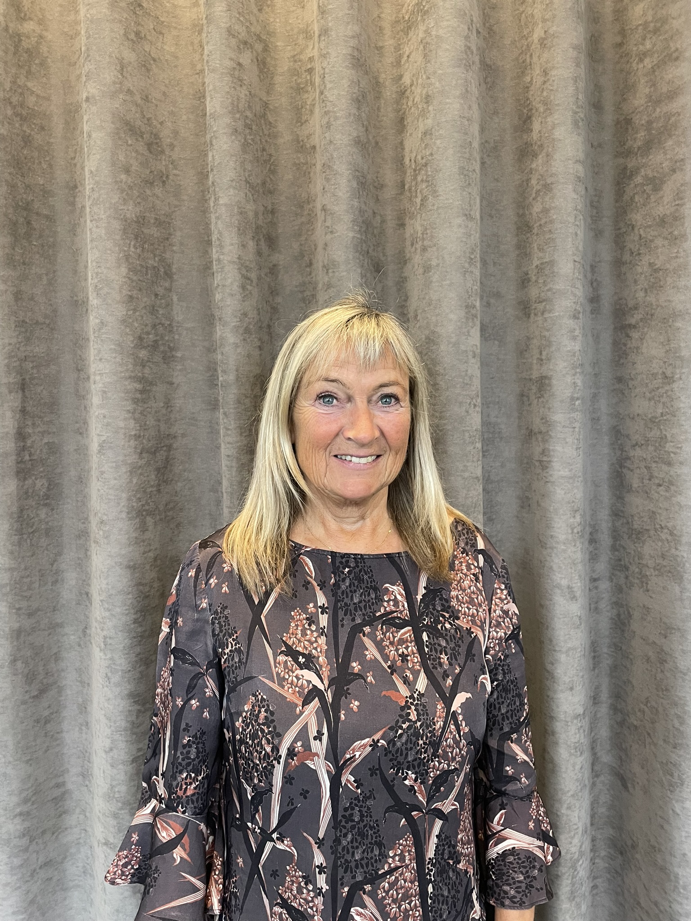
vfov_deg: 67.3
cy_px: 460
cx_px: 346
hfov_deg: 53.1
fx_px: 692
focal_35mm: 26
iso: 200
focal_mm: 4.2
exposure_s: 1/50
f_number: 1.6
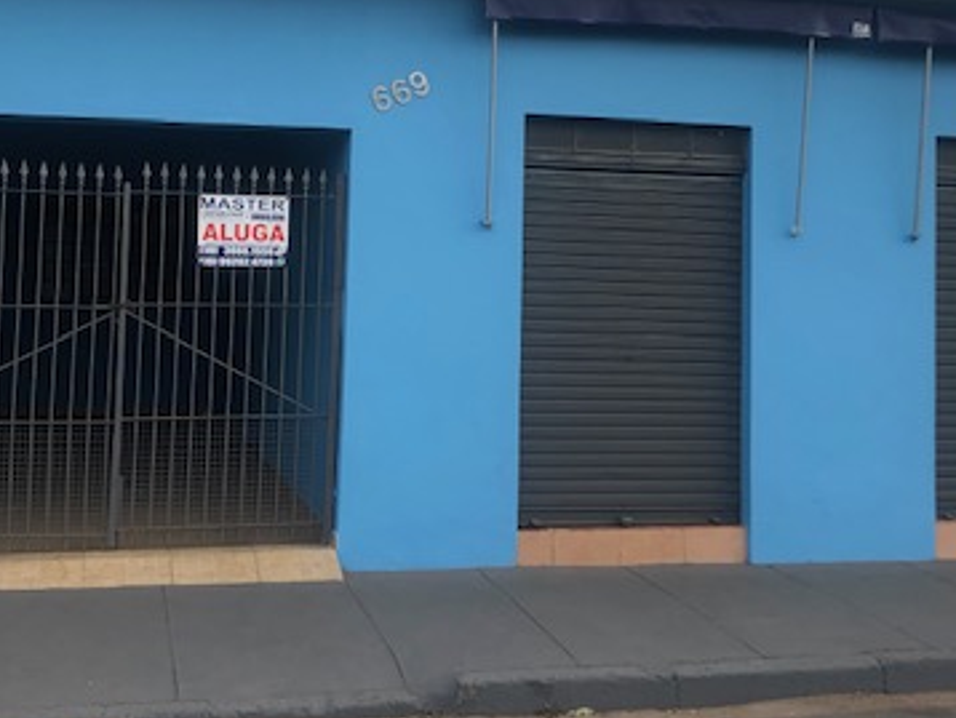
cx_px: 449
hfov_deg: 38.1
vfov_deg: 28.9
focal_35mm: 50
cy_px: 230
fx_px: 1382
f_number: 1.8
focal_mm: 3.99
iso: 20
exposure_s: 1/338
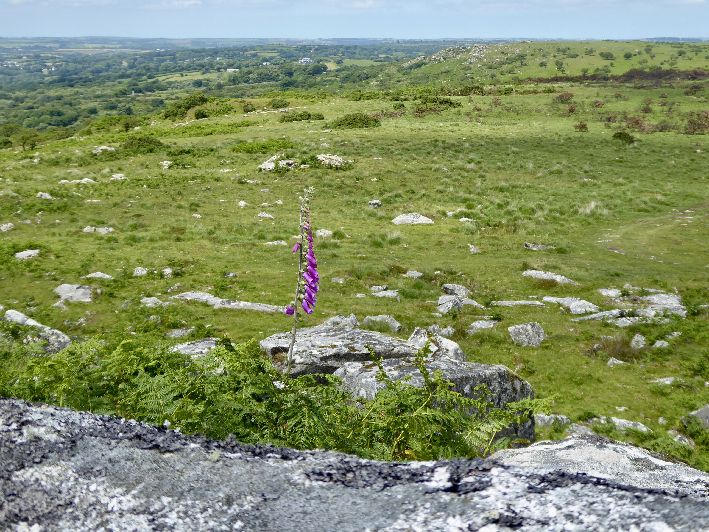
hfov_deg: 35.5
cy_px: 266
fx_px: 1106
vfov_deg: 27.0
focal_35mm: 54
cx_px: 354
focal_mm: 9.6
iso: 125
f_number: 4.1
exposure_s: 1/500
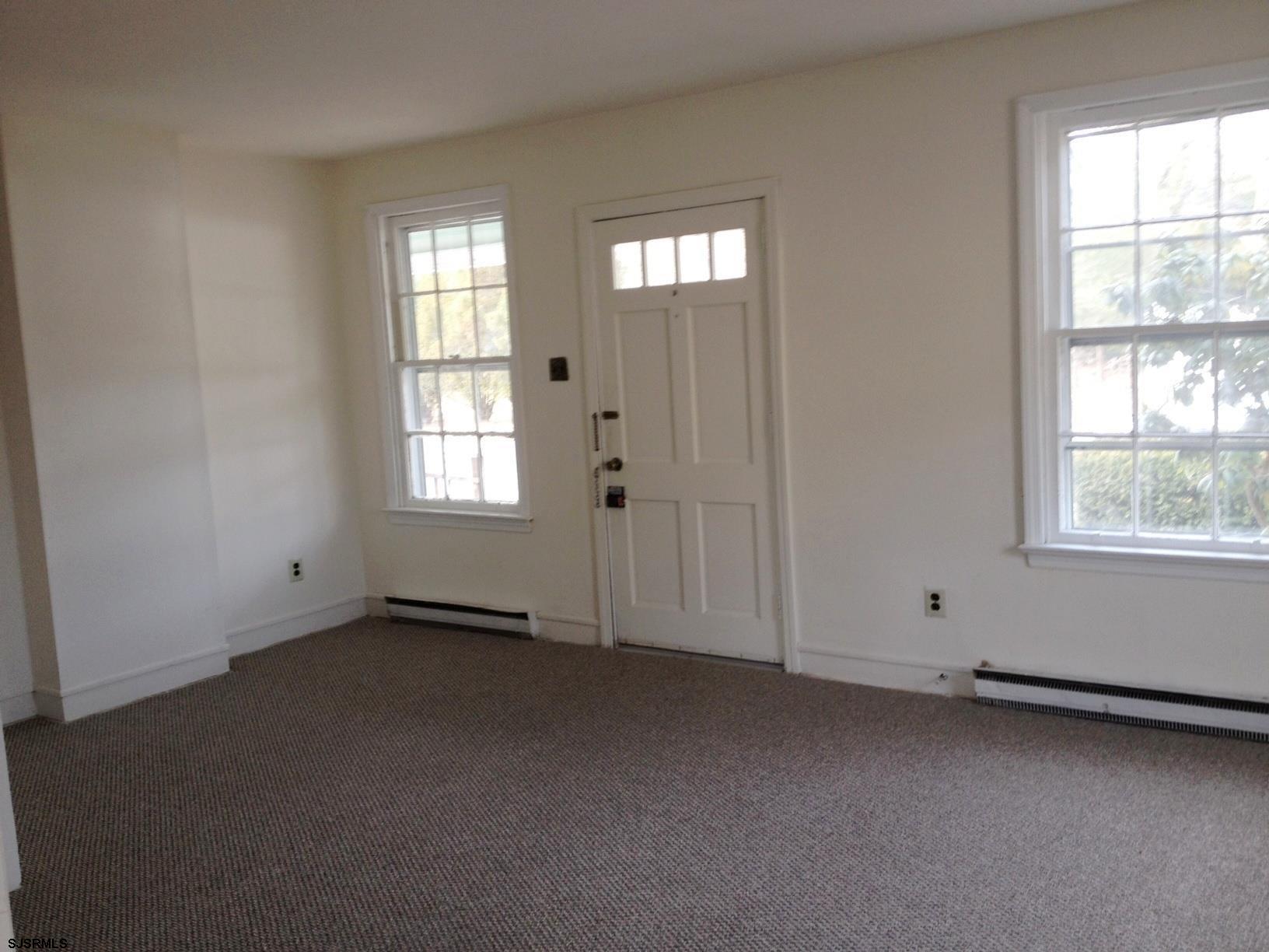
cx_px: 634
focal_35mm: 35
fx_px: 1283
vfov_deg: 40.7
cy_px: 476
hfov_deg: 52.6
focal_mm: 4.28
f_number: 2.4
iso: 64
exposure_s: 1/40
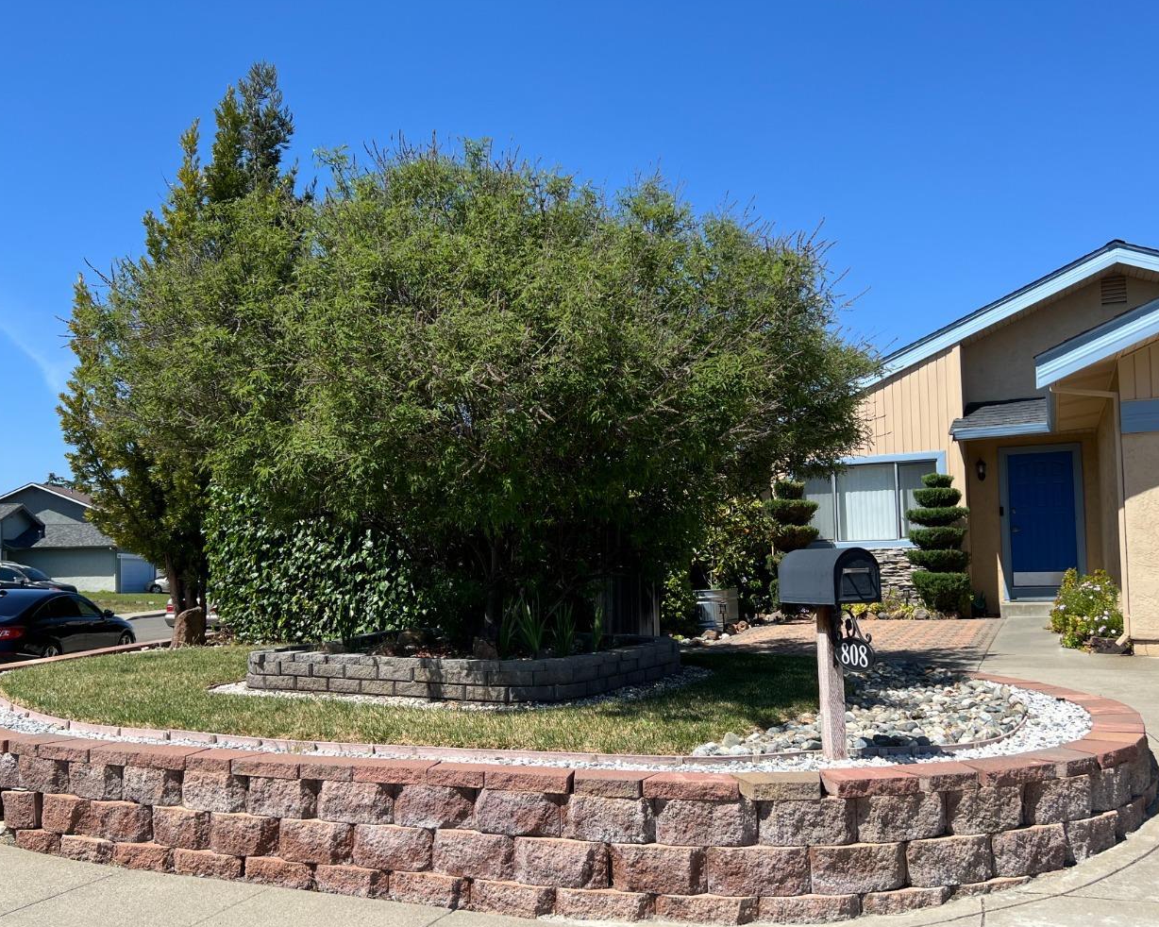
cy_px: 524
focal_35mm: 31
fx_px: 1063
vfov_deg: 47.0
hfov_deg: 57.2
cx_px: 561
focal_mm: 5.7
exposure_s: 1/3968
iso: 50
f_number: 1.5
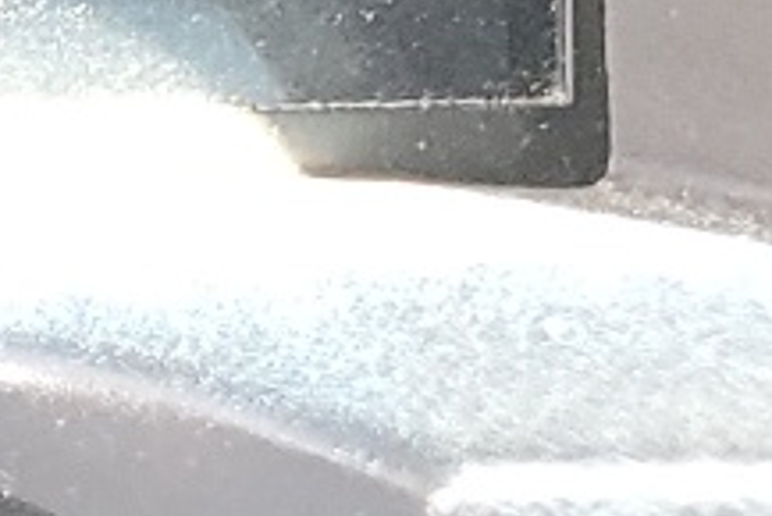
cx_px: -1875
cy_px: -733
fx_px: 4270
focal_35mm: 199
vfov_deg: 6.6
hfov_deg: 8.1
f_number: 1.5
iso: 132
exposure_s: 1/60.2
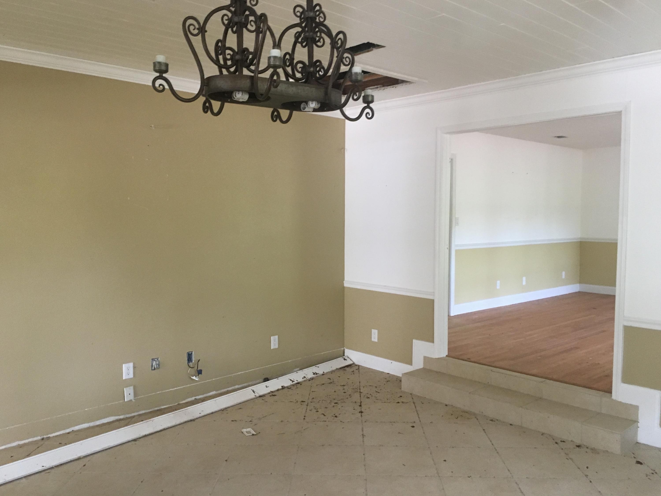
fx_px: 554
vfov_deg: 48.2
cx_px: 330
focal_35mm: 29
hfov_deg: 61.7
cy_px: 248
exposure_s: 1/30
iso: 125
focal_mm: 4.15
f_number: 2.2
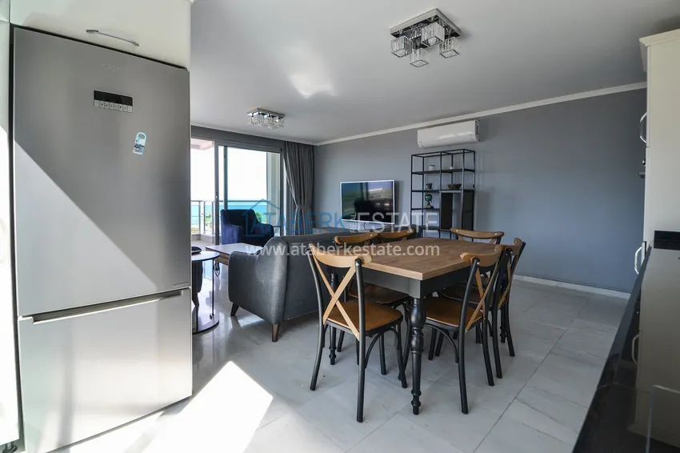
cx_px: 340
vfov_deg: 77.3
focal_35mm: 15
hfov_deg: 100.4
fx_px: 283
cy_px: 226
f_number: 5.6
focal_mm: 10
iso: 125
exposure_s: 1/60
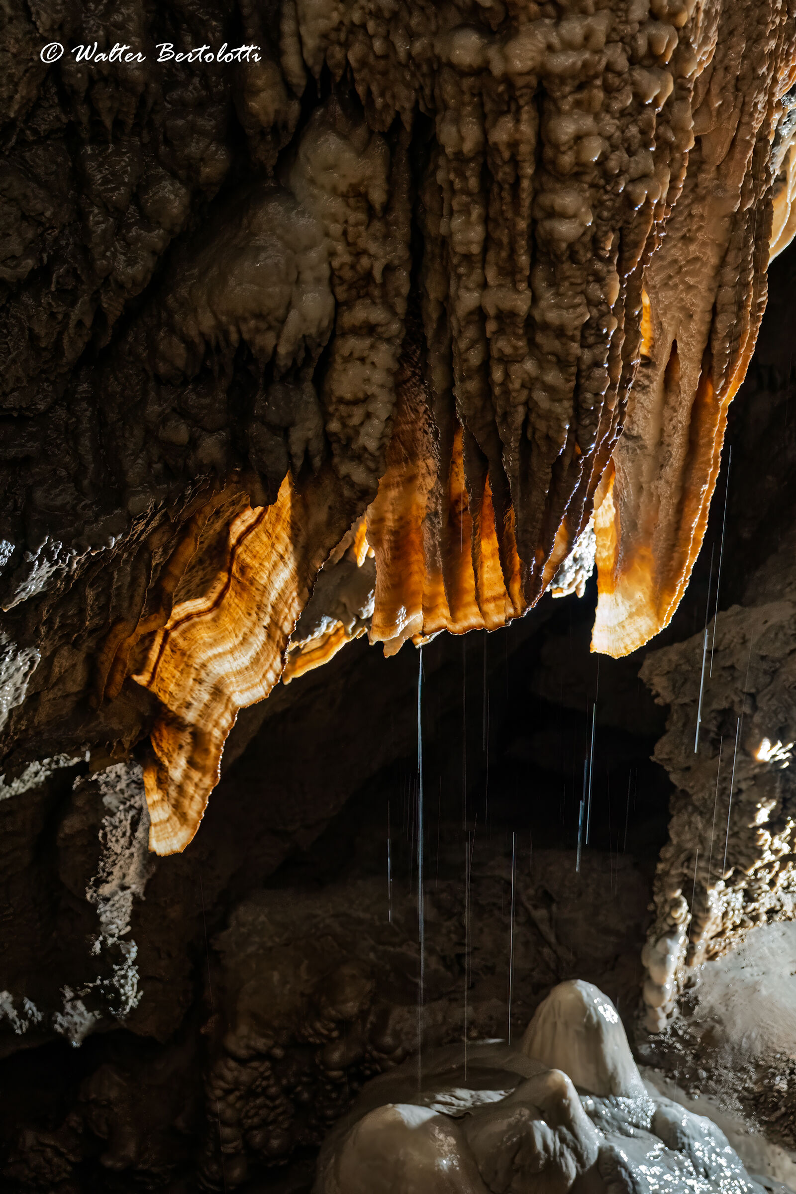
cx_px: 398
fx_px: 1559
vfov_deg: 41.9
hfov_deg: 28.6
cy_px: 597
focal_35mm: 47
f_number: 2.8
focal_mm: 47
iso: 2000
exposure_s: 1/13
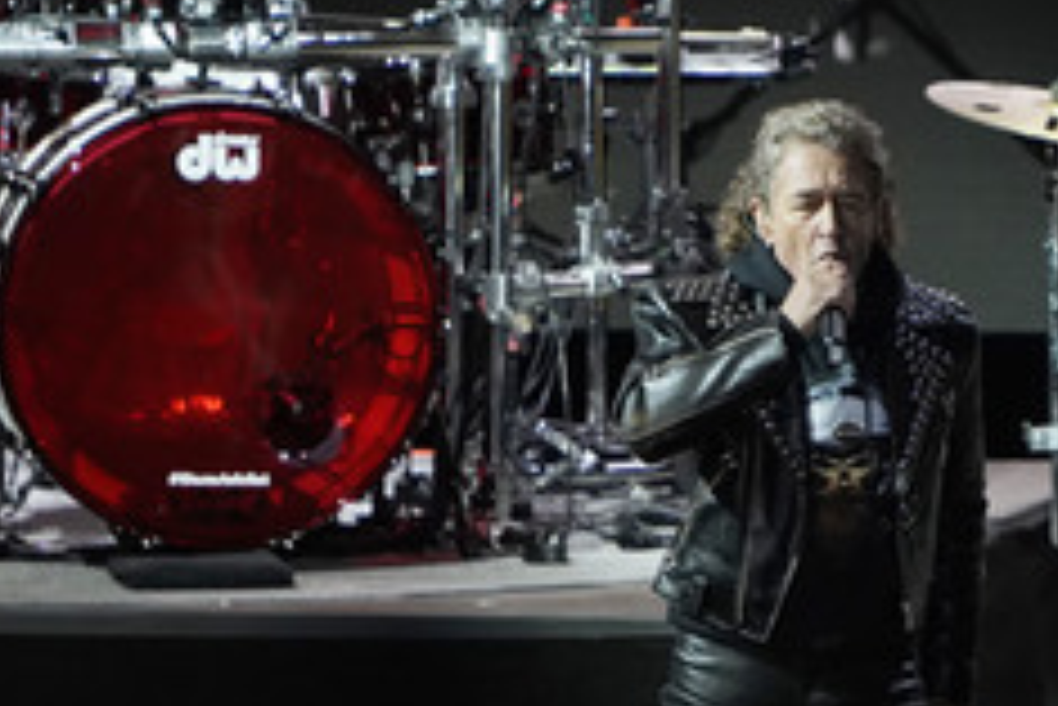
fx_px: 33787
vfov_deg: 1.2
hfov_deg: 1.8
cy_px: 459
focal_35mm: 1149
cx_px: 997
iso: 3200
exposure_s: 1/400
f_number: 6.3
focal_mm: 600
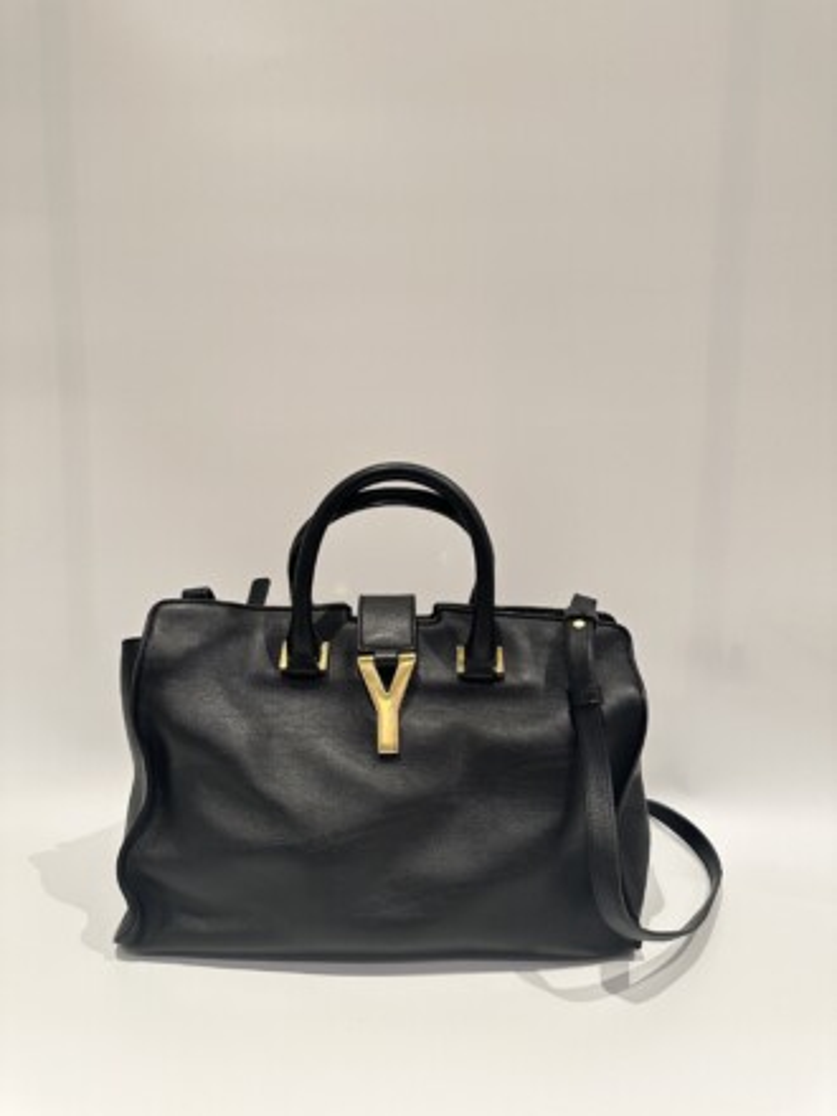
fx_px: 774
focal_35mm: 24
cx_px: 418
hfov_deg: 56.8
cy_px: 558
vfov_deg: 71.6
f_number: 1.78
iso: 200
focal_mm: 6.86
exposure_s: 1/100
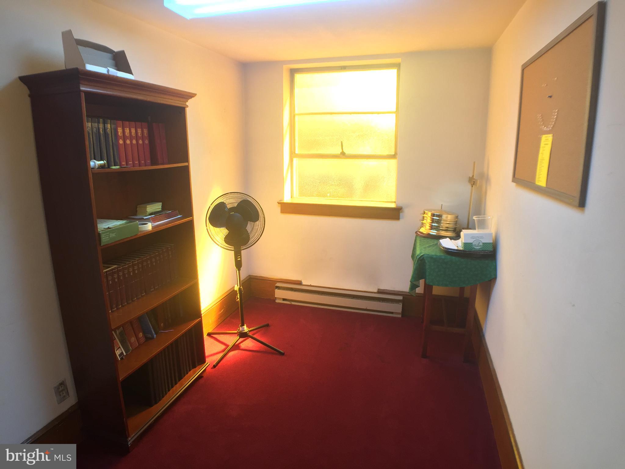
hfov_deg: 61.7
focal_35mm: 29
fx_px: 524
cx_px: 312
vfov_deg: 48.2
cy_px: 234
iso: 64
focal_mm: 4.15
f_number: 2.2
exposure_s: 1/30
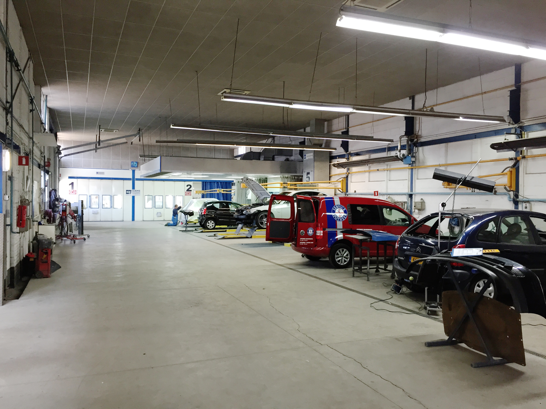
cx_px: 273
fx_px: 457
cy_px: 204
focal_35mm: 29
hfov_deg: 61.7
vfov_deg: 48.2
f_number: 2.2
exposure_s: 1/33
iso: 100
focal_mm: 4.15
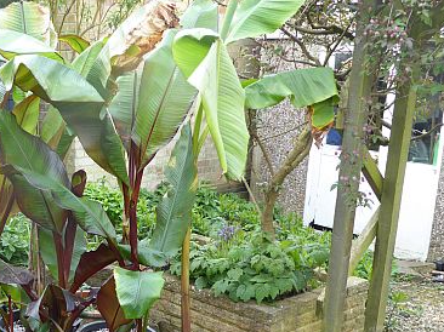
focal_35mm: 56
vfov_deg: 25.9
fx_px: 718
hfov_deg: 33.3
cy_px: 231
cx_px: 81
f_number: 3.5
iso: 100
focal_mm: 5.4
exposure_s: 1/60
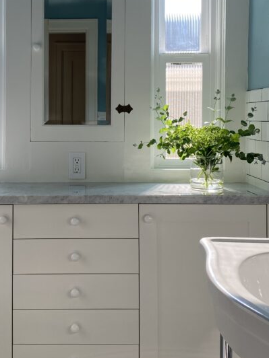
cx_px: 84
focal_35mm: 50
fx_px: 518
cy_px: 131
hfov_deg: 28.9
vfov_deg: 37.9
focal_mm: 4.25
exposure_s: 1/123
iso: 32
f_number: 1.8
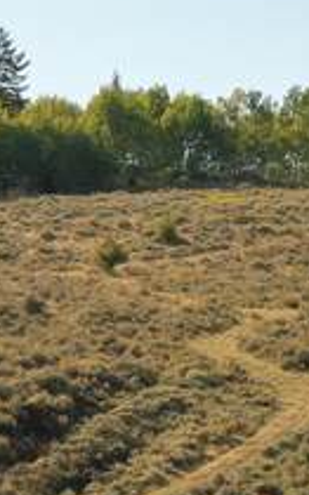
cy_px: 326
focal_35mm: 174
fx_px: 2348
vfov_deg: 12.0
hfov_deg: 7.4
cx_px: -94
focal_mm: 10.26
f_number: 5
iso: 100
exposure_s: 1/60
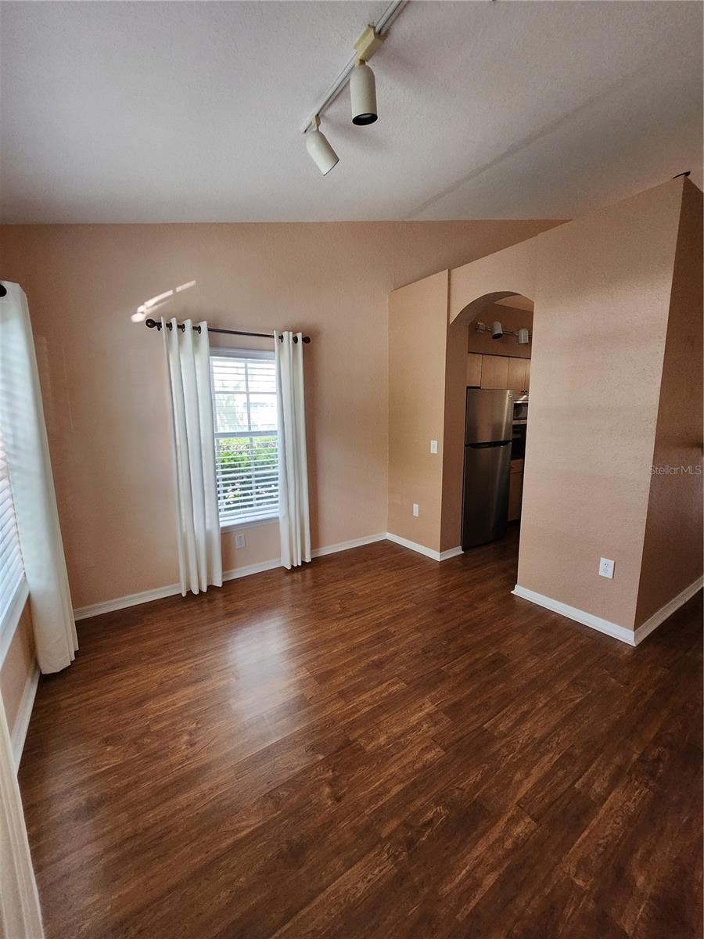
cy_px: 470
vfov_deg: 106.2
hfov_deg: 89.9
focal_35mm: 13
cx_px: 352
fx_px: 353
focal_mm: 1.74
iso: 160
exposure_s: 1/60
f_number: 2.2
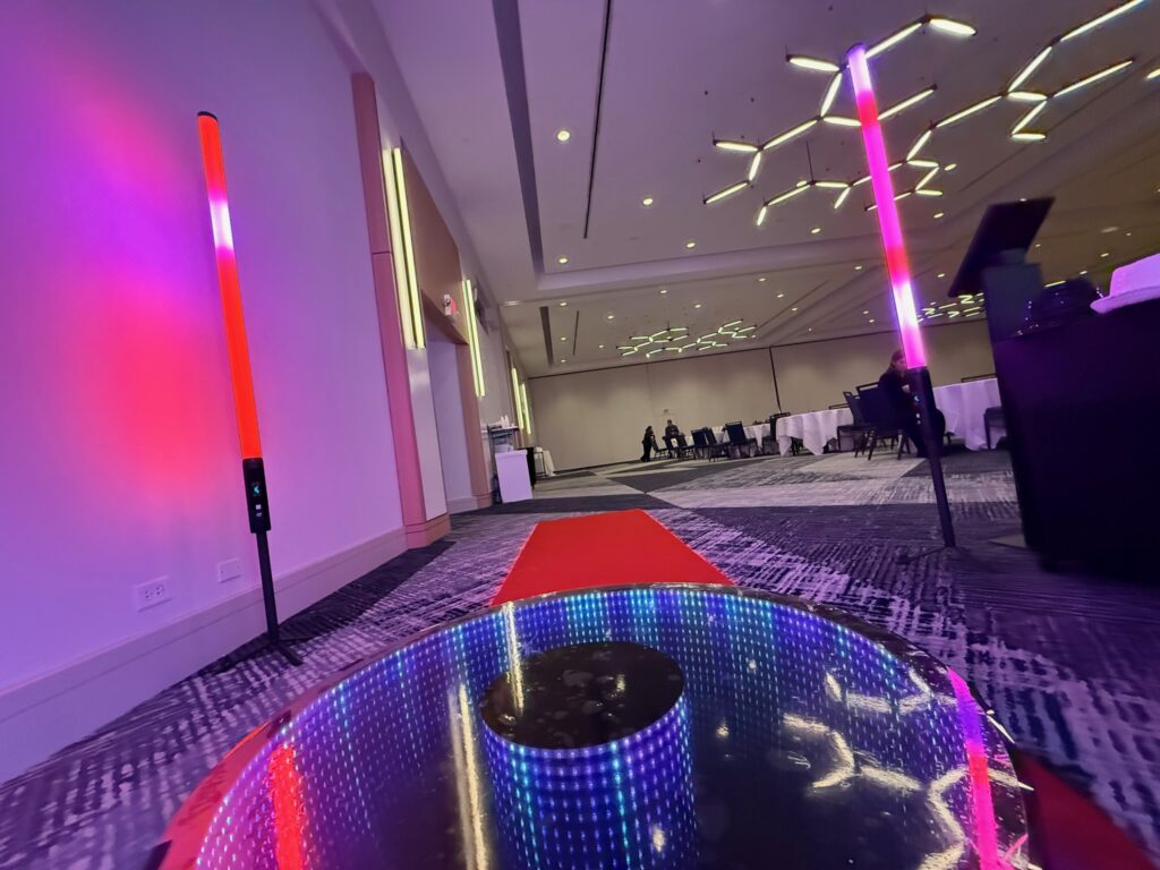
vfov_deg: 85.7
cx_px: 580
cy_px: 435
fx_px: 469
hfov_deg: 102.1
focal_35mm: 14
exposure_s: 1/59
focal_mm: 2.22
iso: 1250
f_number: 2.2
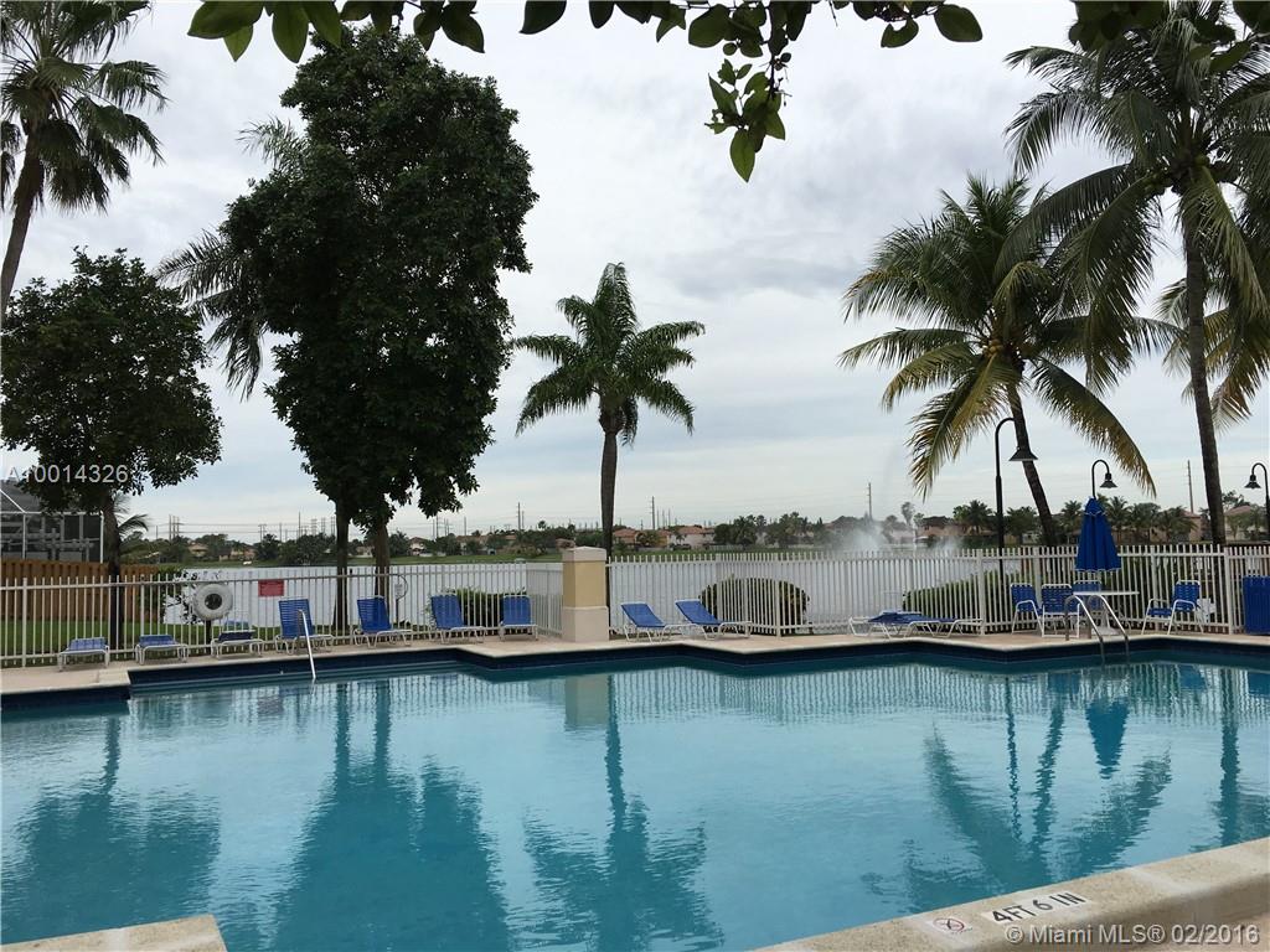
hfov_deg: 61.7
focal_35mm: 29
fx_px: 1064
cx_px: 635
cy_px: 476
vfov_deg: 48.2
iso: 25
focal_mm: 4.15
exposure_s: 1/1570
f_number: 2.2
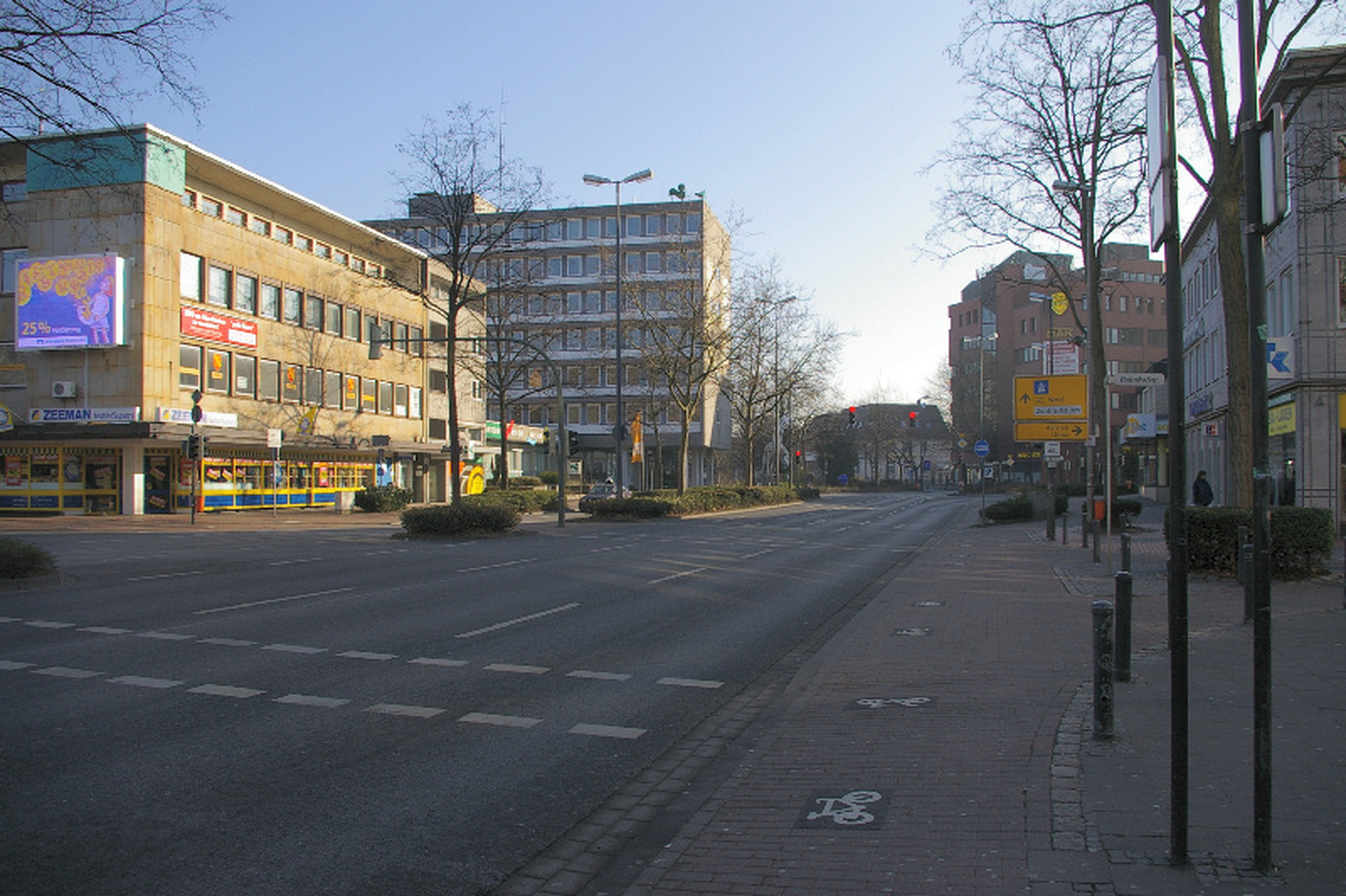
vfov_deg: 47.9
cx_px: 673
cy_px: 448
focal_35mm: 27
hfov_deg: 67.4
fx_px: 1009
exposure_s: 1/250
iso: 200
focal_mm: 18
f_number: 6.7
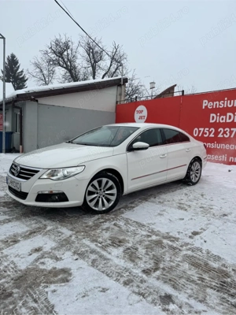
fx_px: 218
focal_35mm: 24
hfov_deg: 56.8
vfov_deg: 71.6
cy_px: 158
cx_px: 118
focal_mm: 6.76
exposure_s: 1/1923
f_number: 1.78
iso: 80
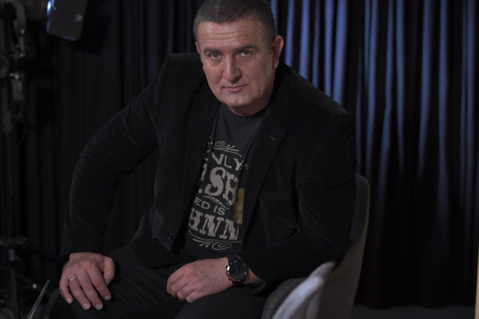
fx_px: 1091
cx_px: 208
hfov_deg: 24.7
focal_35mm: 82
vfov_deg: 16.6
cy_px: 137
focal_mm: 70
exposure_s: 1/200
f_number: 3.2
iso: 640
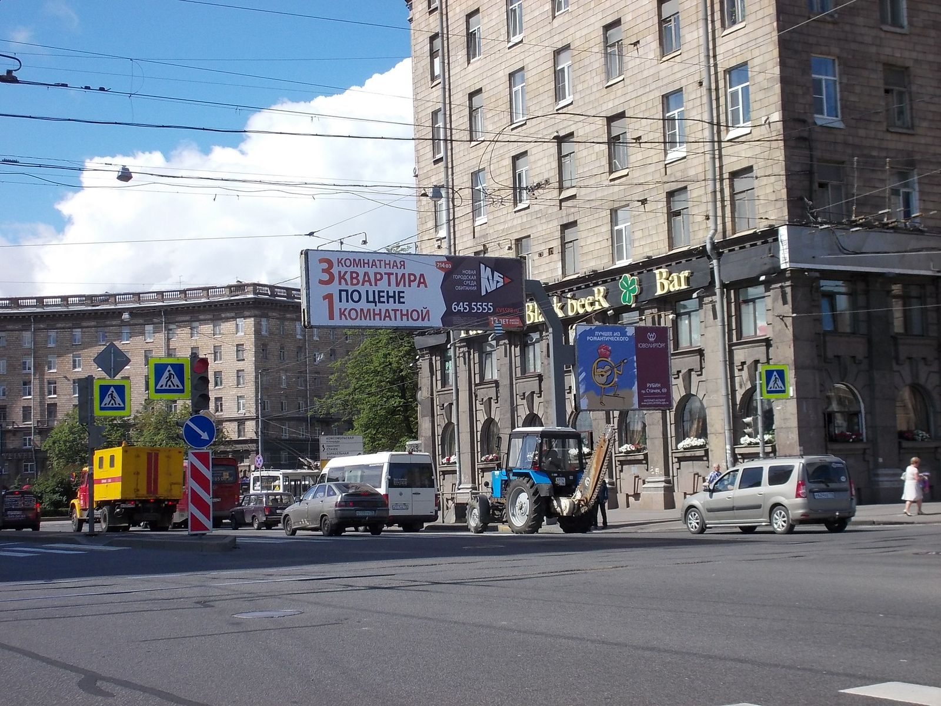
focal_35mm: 56
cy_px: 353
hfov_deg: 34.3
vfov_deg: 26.1
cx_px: 470
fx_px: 1522
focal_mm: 7.9
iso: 80
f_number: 4.7
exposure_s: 1/400
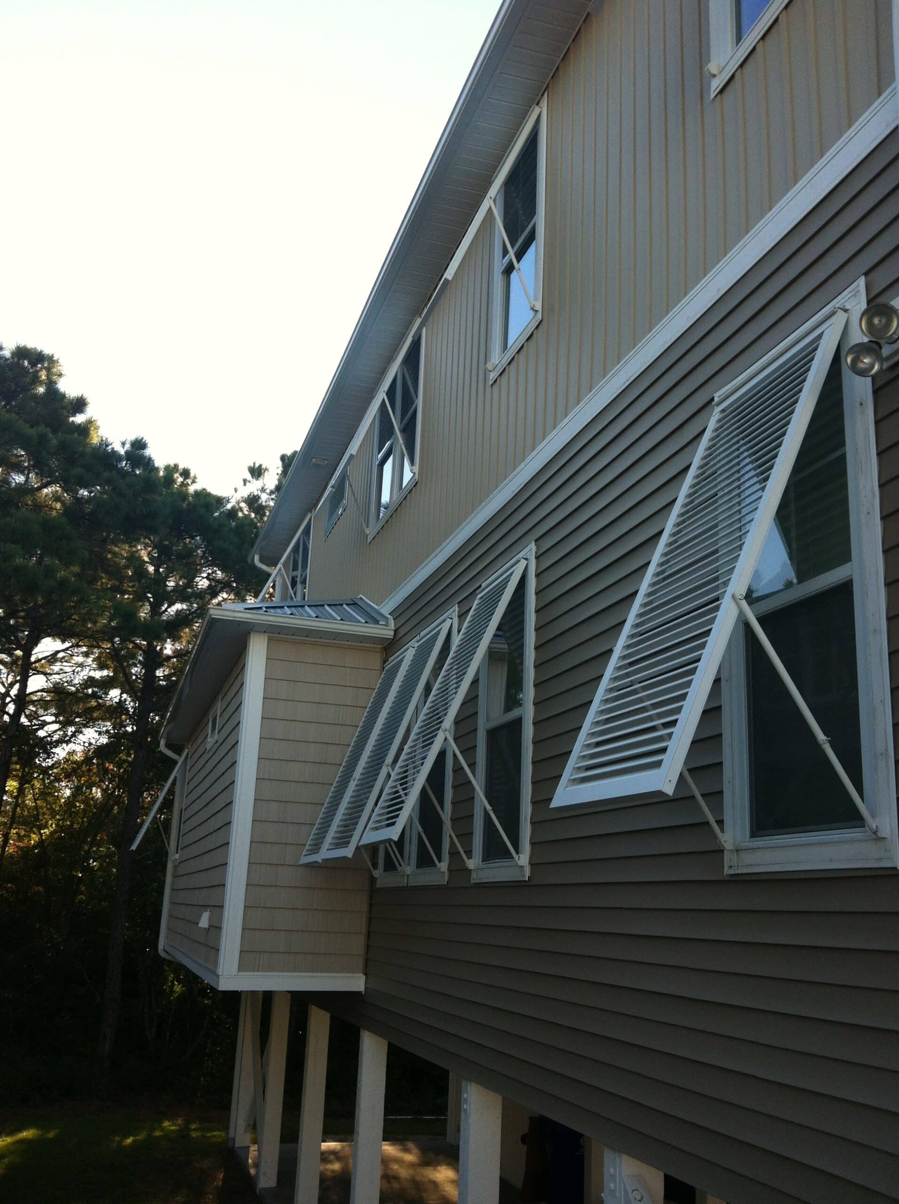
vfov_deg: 52.7
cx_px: 450
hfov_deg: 40.6
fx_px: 1215
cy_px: 602
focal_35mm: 35
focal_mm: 3.85
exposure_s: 1/293
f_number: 2.8
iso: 80
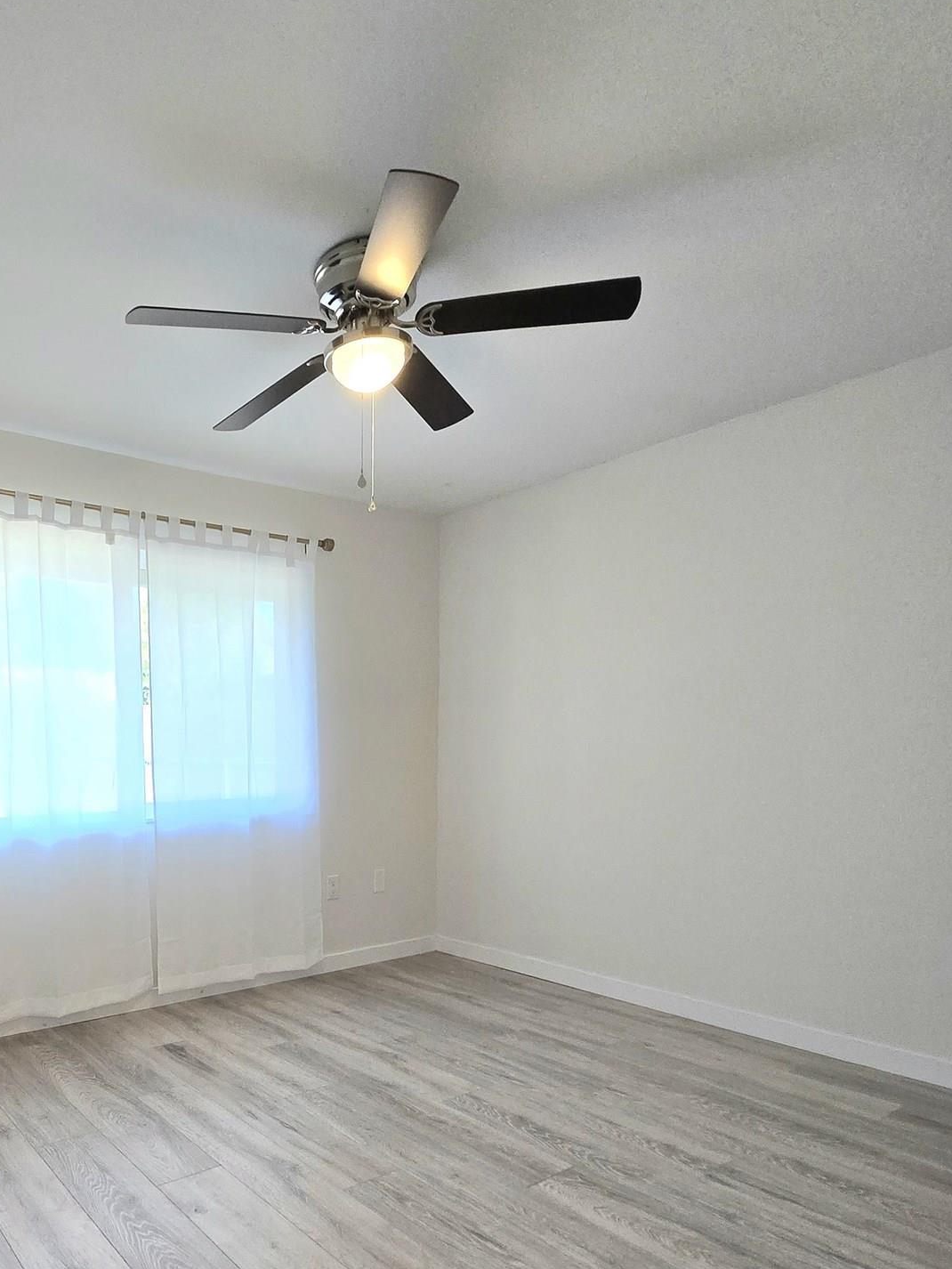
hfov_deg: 59.5
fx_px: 770
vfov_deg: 77.2
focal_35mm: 21
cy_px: 814
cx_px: 221
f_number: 2.2
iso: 100
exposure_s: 1/60.2
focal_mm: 1.7
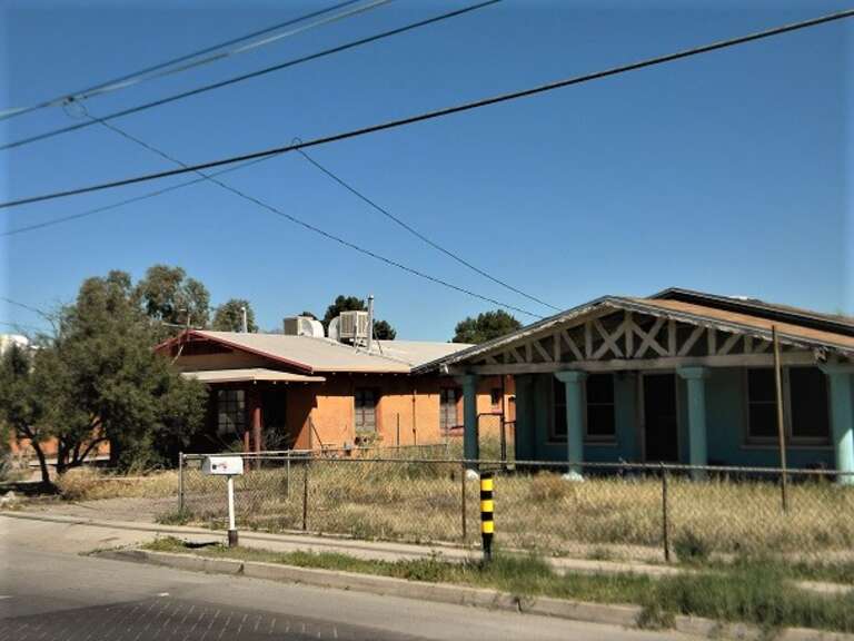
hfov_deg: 45.8
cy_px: 320
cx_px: 427
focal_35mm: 41
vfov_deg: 35.1
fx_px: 1011
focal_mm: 7.3
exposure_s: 1/346
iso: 80
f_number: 7.6
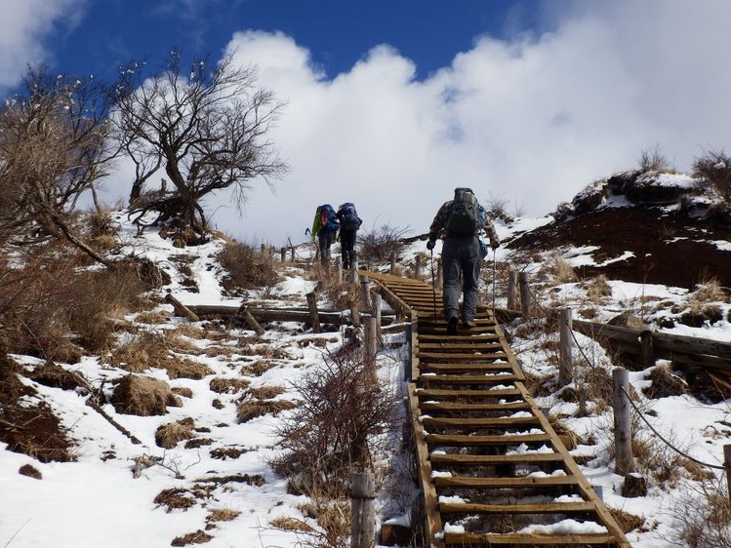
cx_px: 370
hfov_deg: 40.4
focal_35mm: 47
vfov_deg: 30.9
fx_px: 993
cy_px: 269
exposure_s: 1/250
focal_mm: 7.9
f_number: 10.6
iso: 80
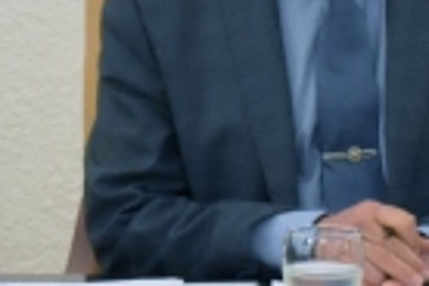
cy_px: 157
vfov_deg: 4.1
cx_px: 140
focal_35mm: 334
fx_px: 3980
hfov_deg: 6.2
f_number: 5
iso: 3200
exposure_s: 1/100
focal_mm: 30
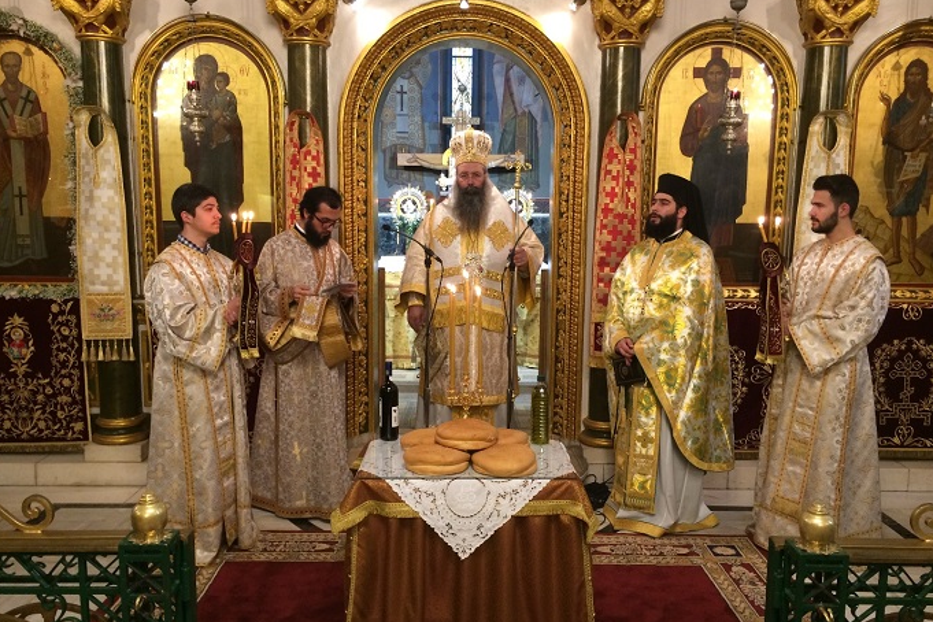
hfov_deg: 60.3
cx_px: 460
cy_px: 330
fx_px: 803
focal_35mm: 31
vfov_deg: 42.3
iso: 200
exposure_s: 1/33
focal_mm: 4.15
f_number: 2.2
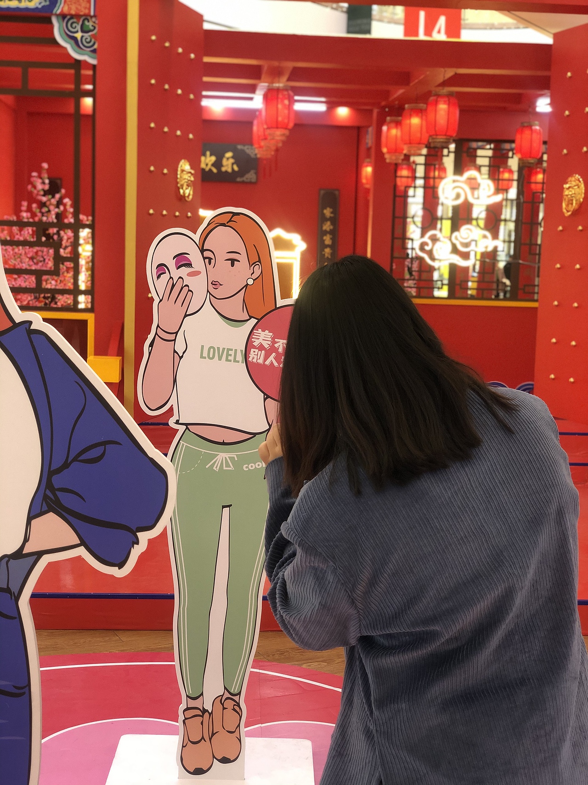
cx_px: 294
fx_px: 1178
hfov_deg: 28.0
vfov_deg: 36.8
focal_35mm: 52
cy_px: 392
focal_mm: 6
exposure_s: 1/33
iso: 80
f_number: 2.4
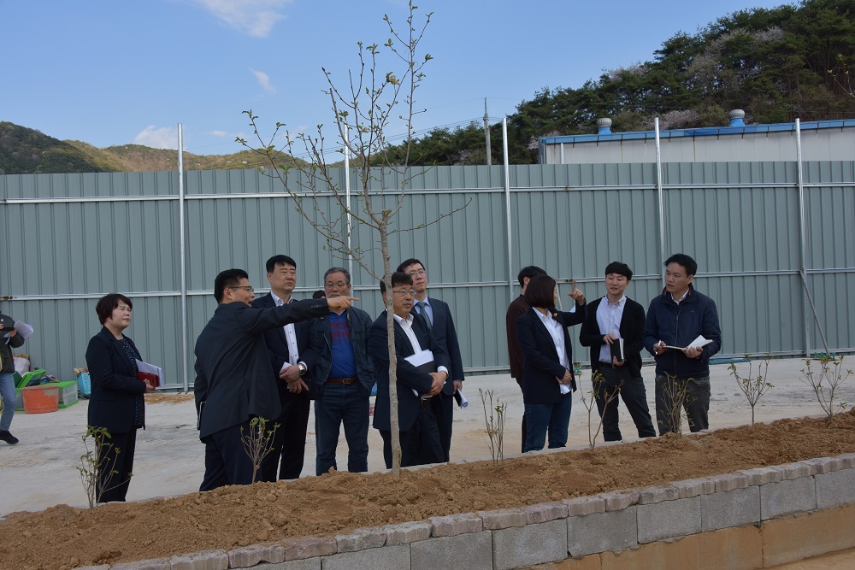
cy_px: 285
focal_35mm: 34
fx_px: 808
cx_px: 428
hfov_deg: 55.8
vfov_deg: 38.9
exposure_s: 1/500
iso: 500
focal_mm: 34
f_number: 11
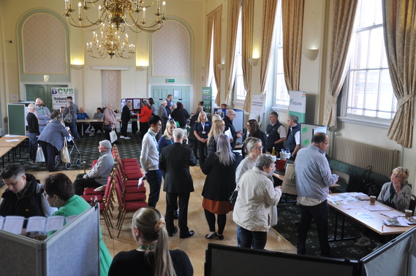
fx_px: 381
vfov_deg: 39.9
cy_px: 138
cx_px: 208
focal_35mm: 33
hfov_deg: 57.3
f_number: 4
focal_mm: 22
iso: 400
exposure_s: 1/60
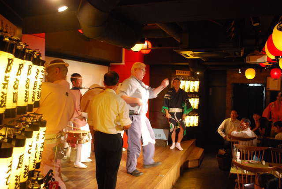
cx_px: 141
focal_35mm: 33
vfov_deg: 40.0
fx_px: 259
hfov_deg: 57.2
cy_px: 94
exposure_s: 1/30
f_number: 4
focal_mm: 22
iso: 1250
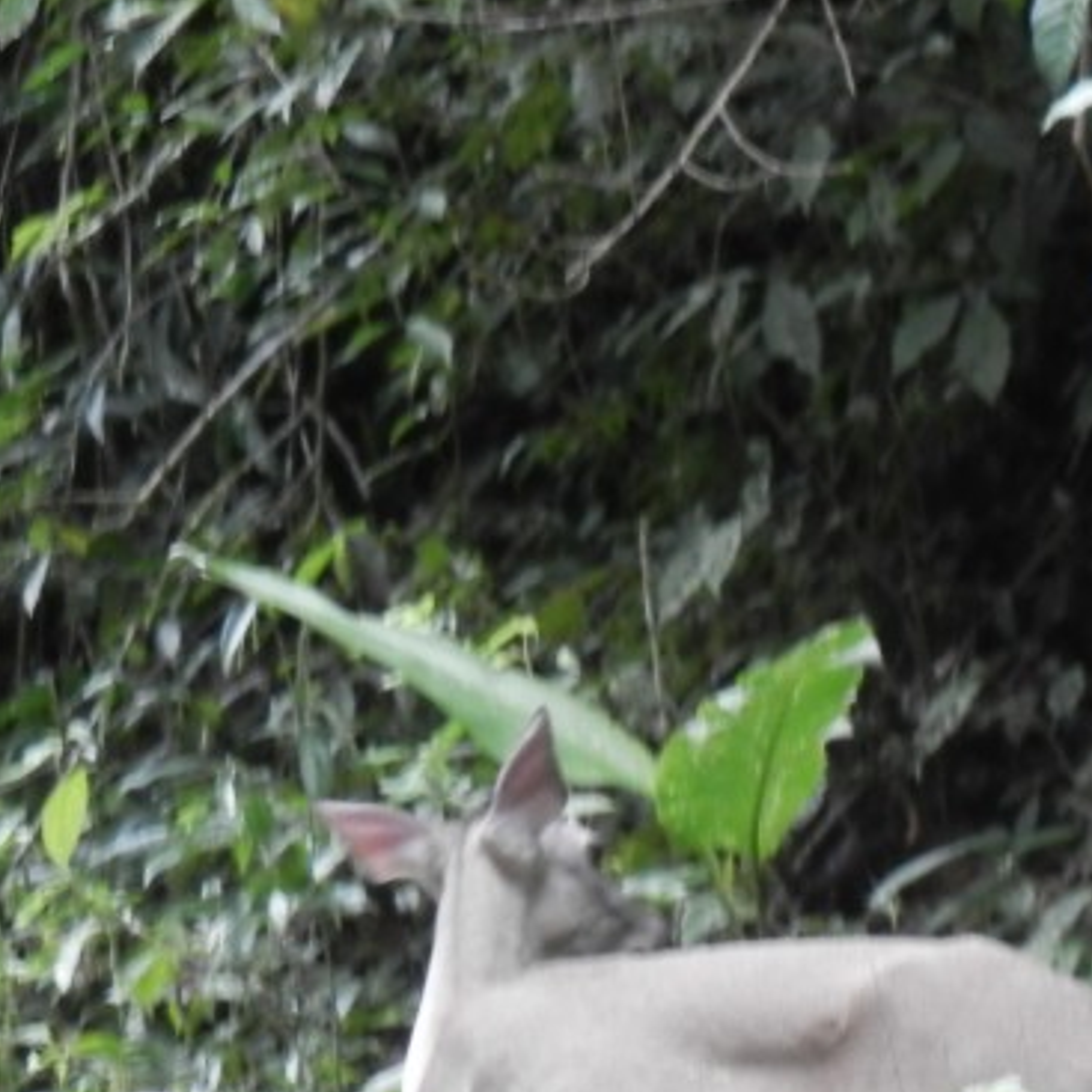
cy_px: 988
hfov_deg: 5.3
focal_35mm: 328
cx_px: 1116
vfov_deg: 5.3
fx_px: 11706
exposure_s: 1/6.4
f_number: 4.6
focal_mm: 24
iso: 200
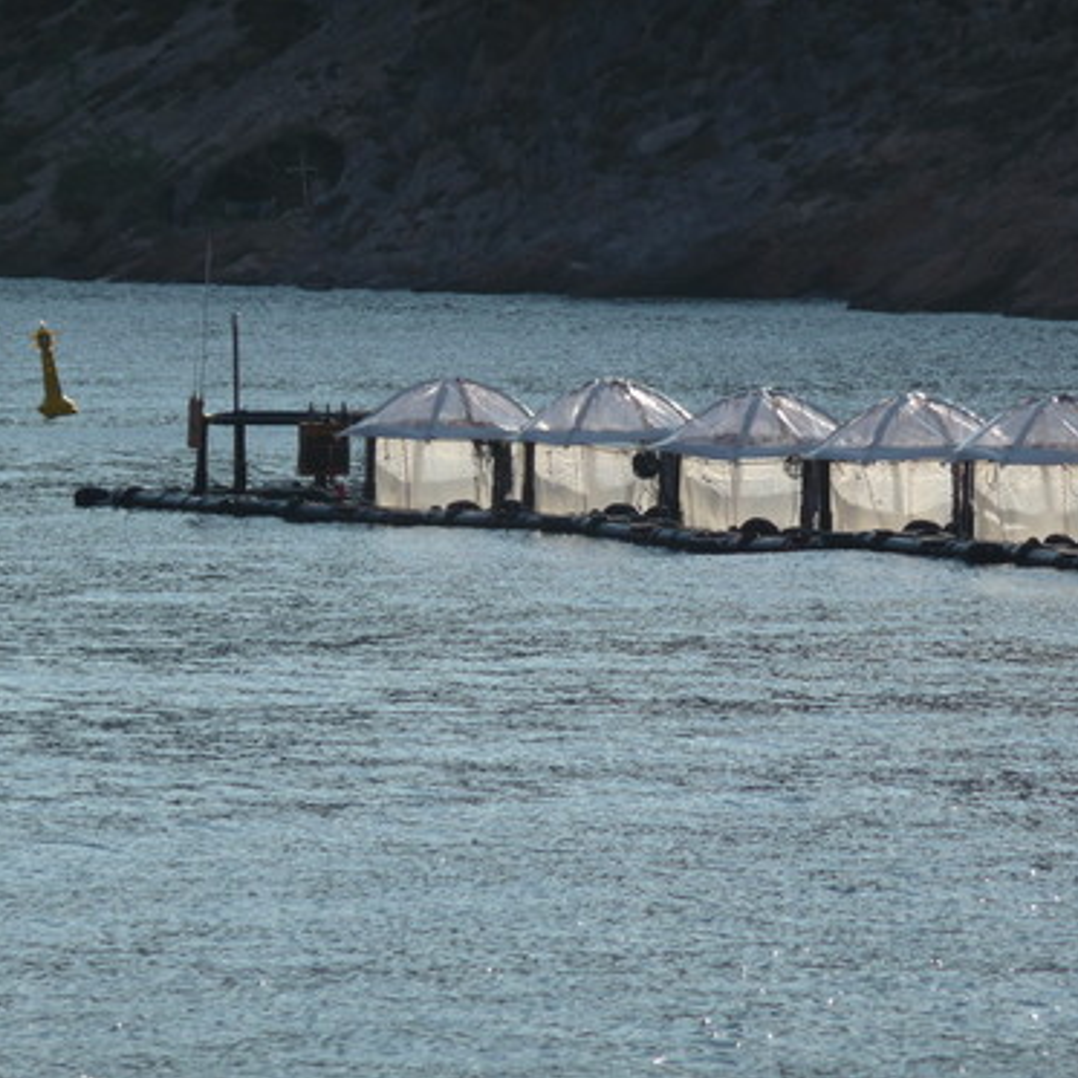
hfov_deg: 5.3
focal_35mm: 332
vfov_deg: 5.3
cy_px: 539
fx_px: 11697
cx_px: 717
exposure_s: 1/1000
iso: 100
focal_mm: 47
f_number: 4.9
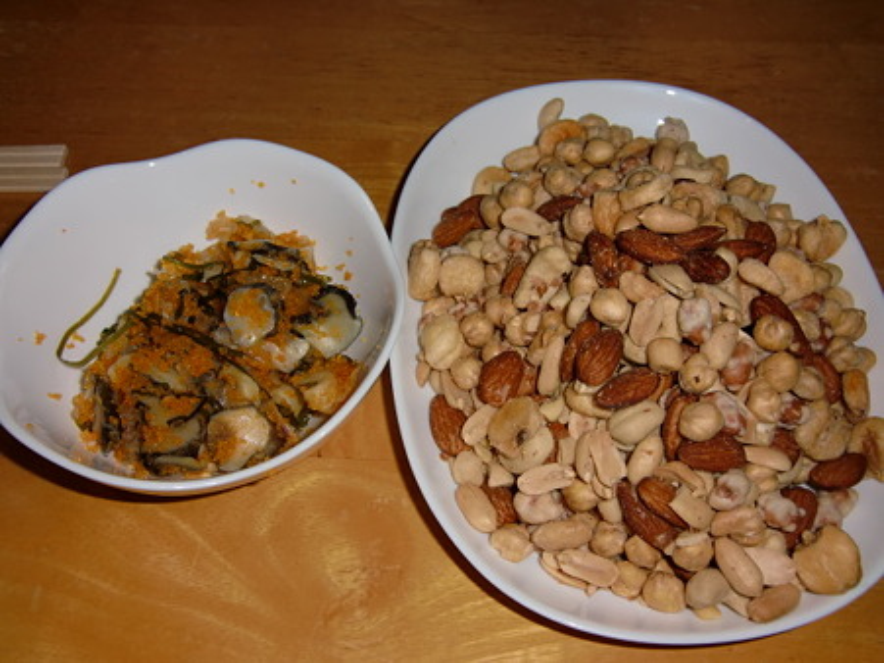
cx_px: 442
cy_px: 332
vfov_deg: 41.8
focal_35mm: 34
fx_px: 868
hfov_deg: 54.0
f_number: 3.6
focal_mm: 6.1
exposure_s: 1/15
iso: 64
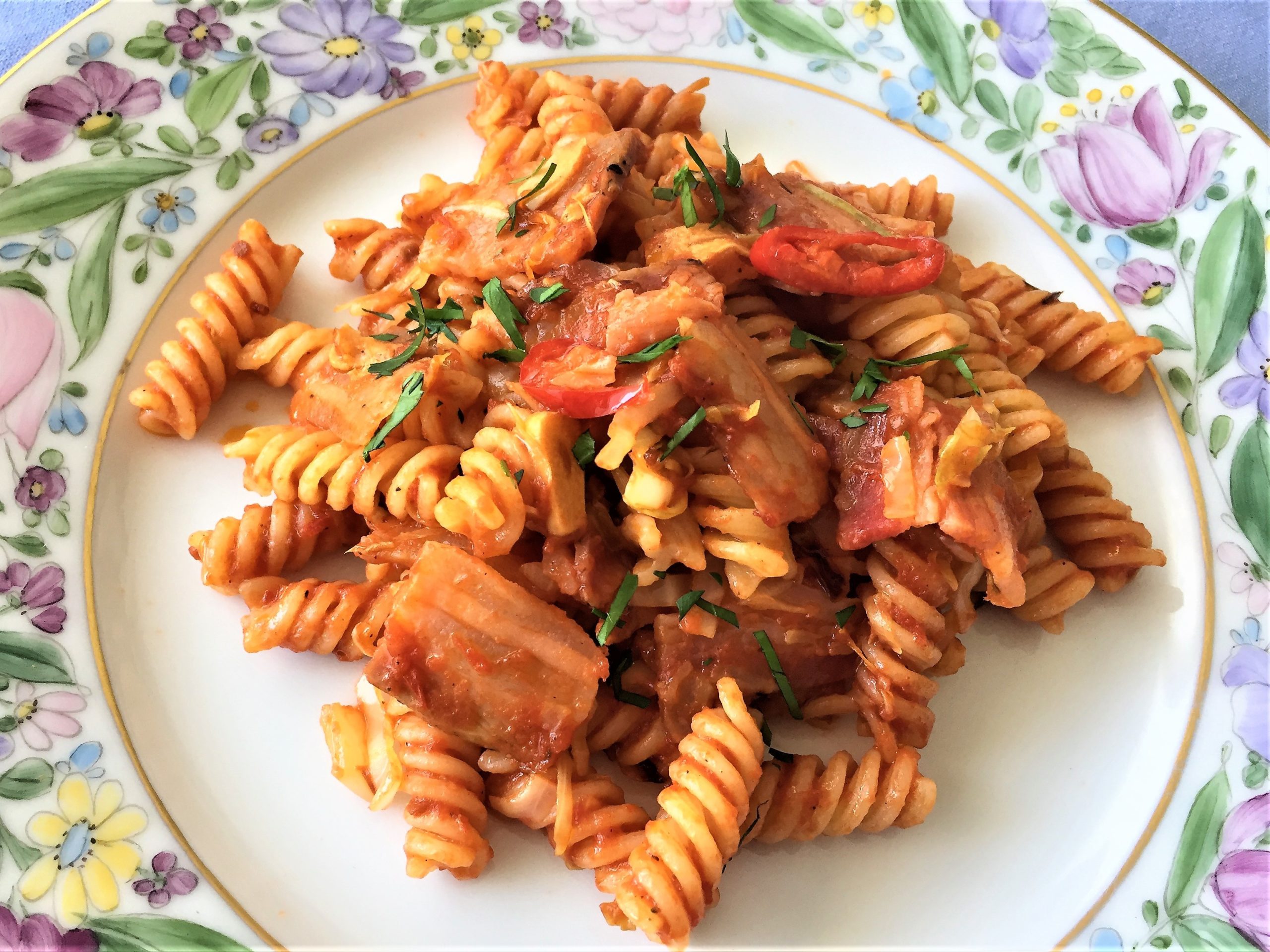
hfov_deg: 61.7
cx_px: 635
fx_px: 1064
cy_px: 476
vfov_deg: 48.2
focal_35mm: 29
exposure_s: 1/33
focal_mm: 4.15
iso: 32
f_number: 2.2
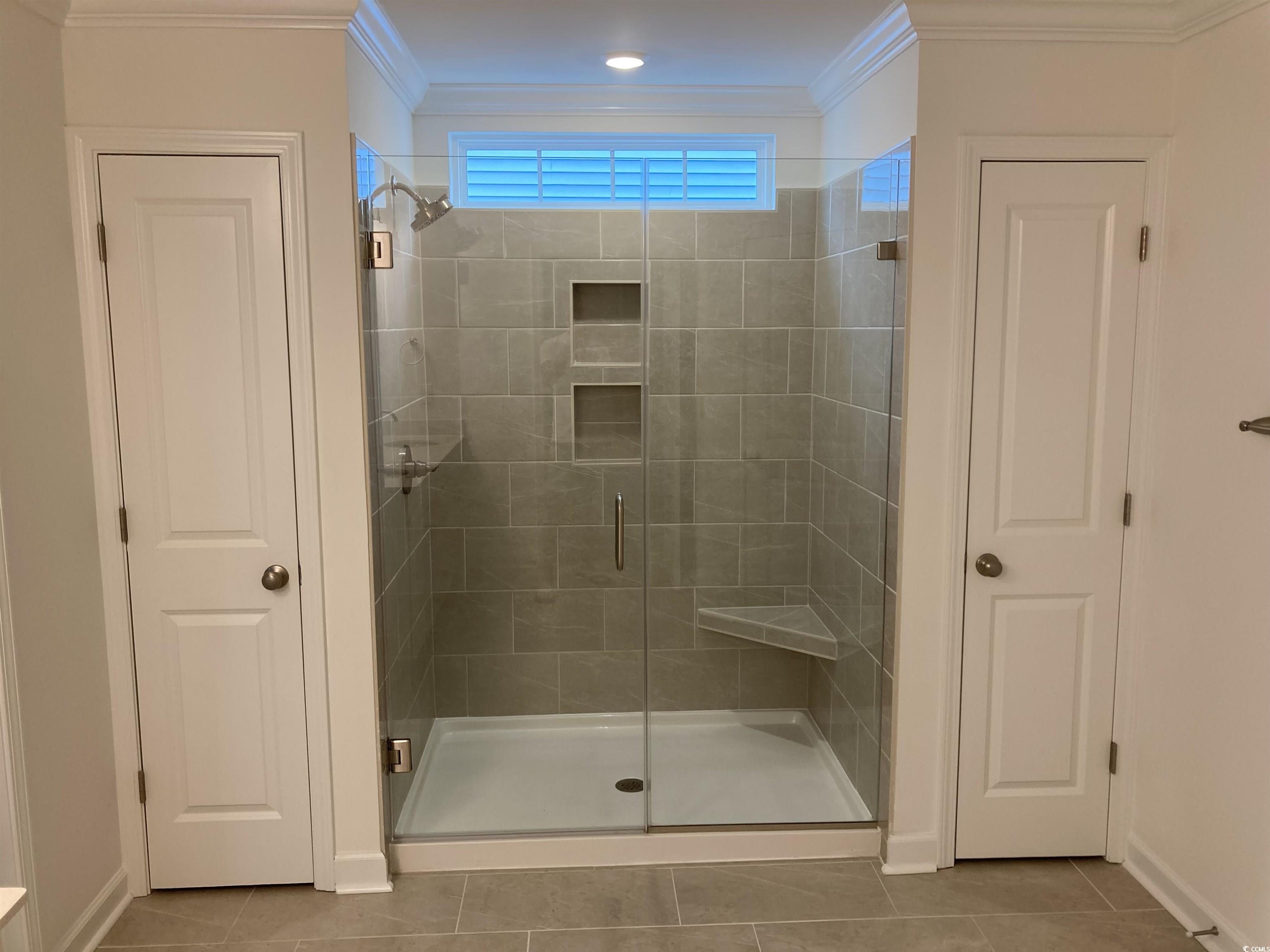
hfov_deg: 63.4
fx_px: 1027
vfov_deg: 49.7
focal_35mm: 28
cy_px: 476
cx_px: 635
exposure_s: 1/60
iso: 50
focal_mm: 3.99
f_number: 1.8
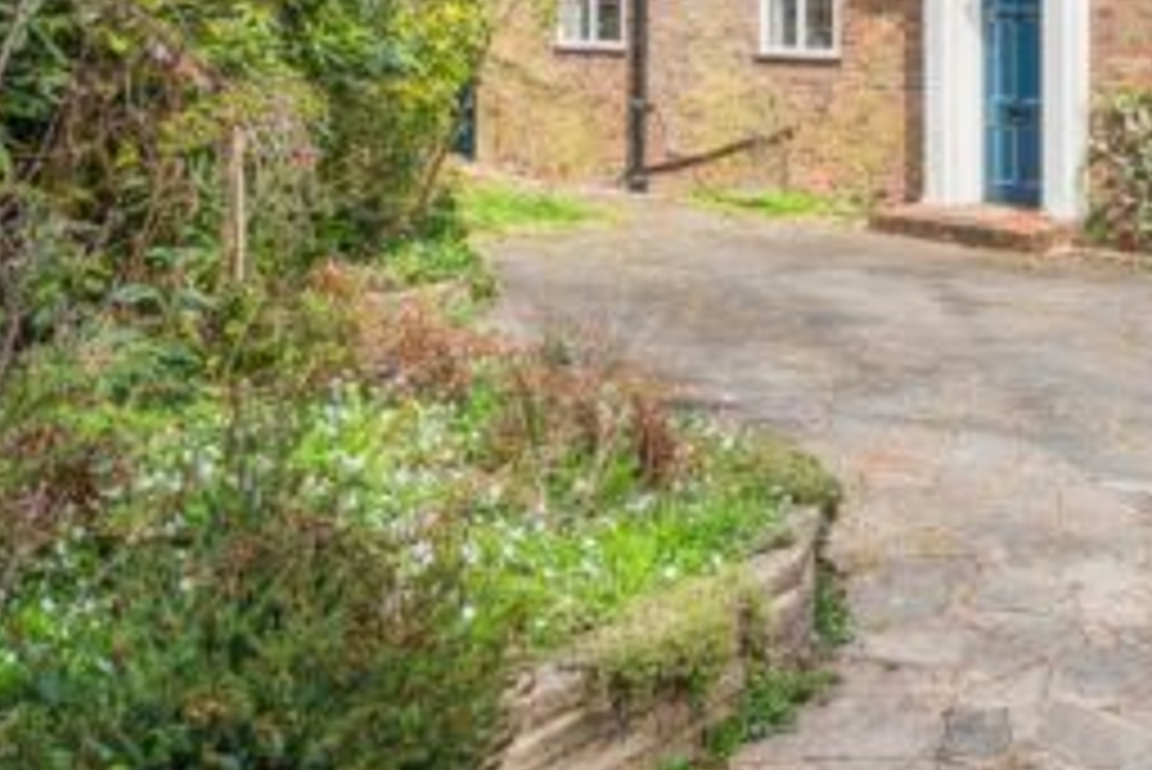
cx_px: 1192
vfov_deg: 25.6
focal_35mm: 48
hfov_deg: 36.3
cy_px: -119
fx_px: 1537
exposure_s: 1/400
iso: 640
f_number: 8
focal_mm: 16
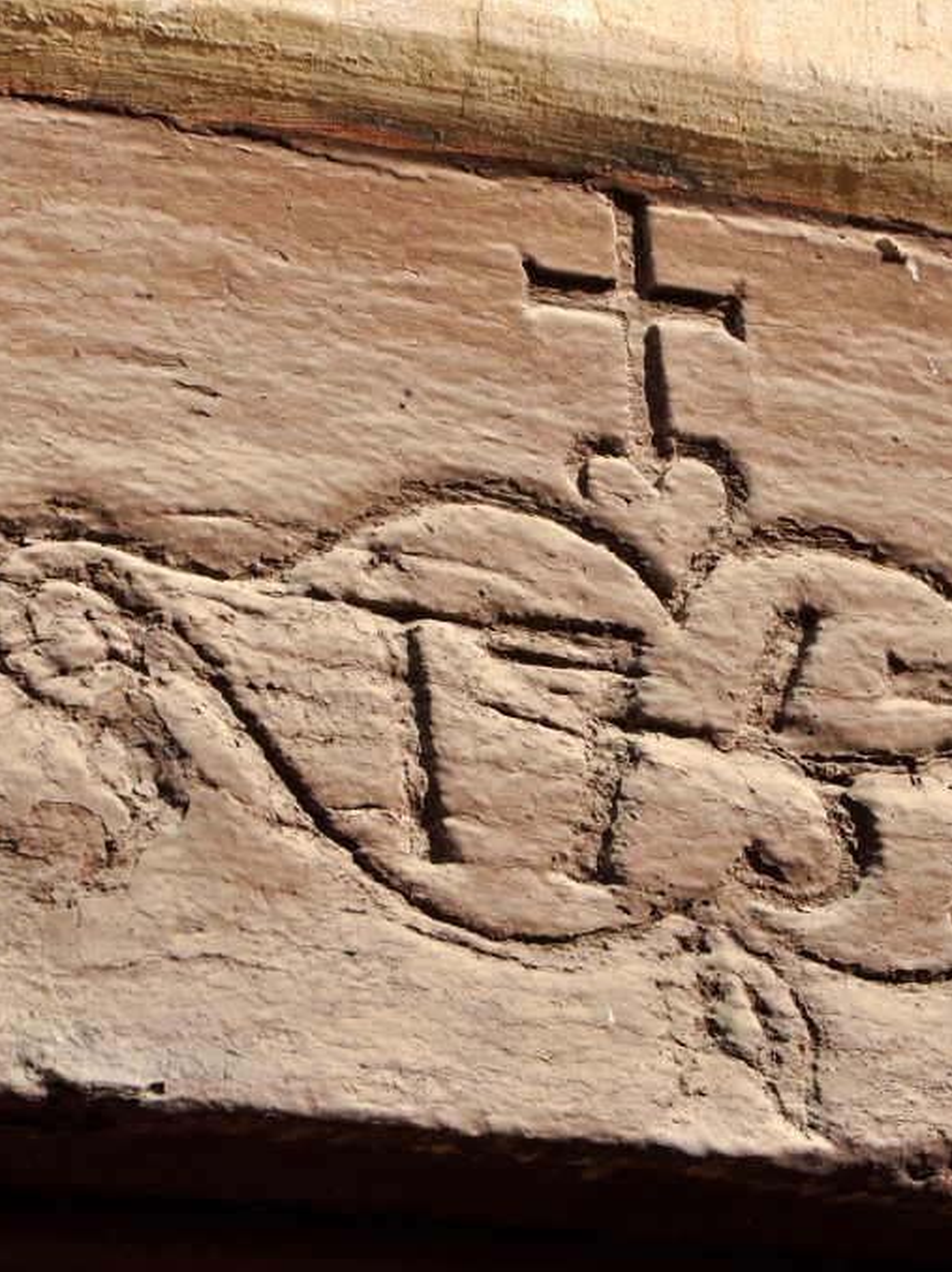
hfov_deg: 4.5
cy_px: 635
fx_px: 12002
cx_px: 642
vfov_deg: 6.1
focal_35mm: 327
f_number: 9
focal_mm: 150
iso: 500
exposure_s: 1/1250
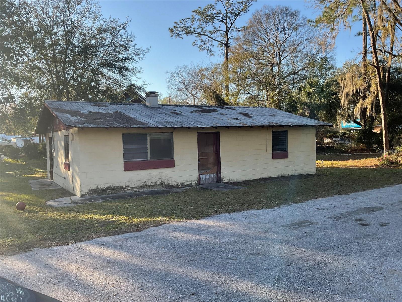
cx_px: 201
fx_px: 337
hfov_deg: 61.7
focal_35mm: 29
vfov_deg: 48.2
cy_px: 151
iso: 16
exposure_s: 1/478
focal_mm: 3
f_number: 1.8
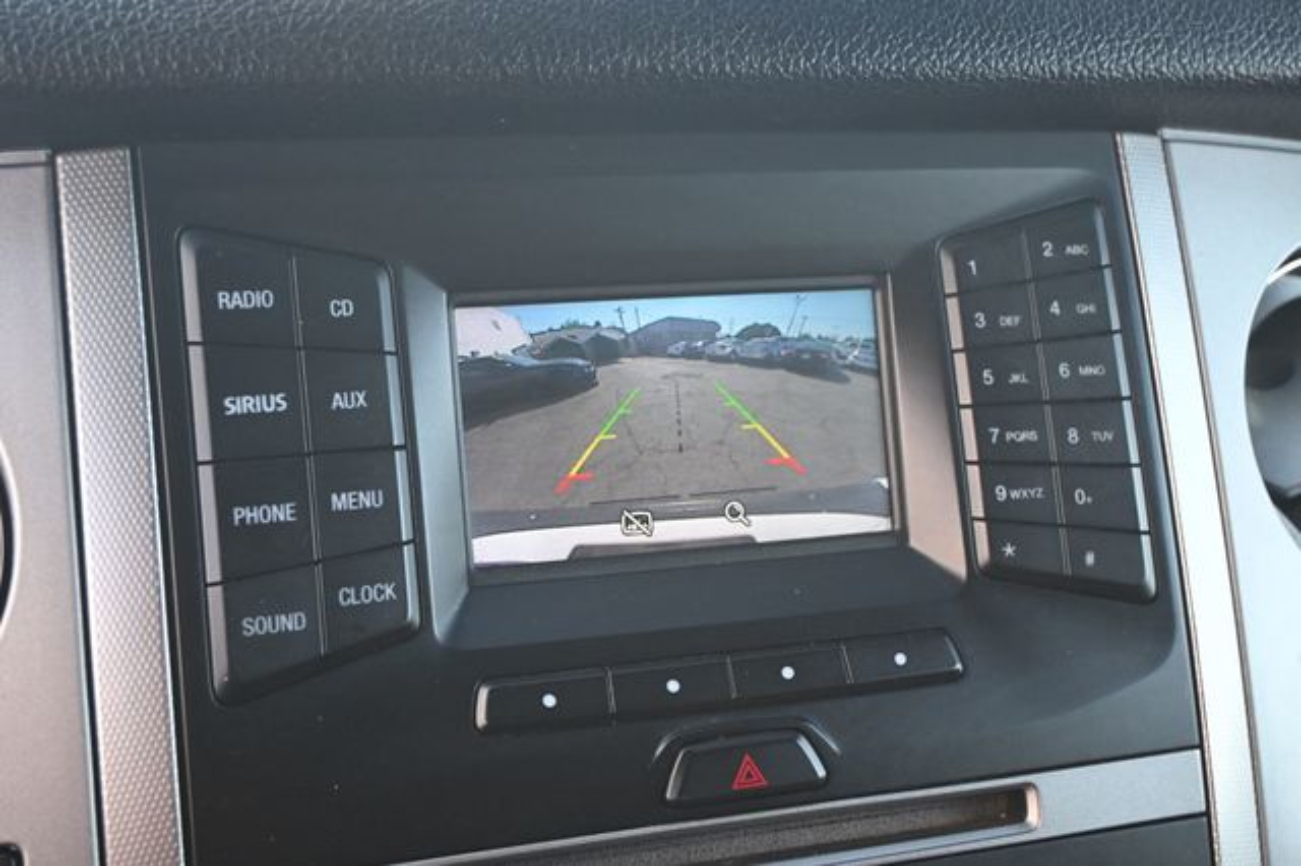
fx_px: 1625
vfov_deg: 29.8
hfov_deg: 43.6
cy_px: 433
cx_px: 650
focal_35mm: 45
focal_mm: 30
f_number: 4.8
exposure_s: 1/125
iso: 1000
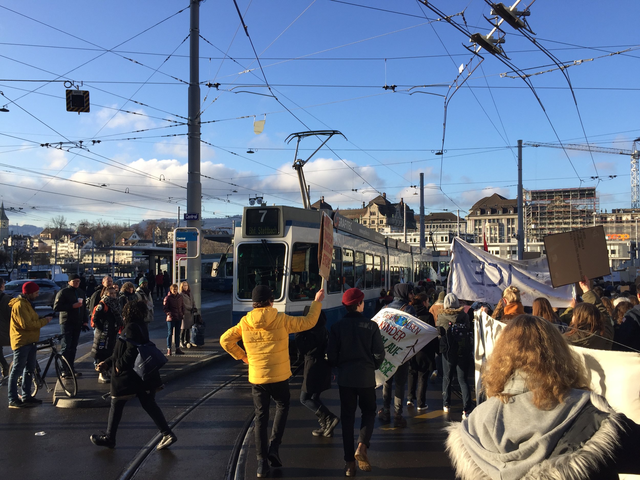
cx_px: 320
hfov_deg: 61.7
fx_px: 536
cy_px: 240
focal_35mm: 29
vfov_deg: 48.2
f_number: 2.2
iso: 32
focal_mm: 4.15
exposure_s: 1/807
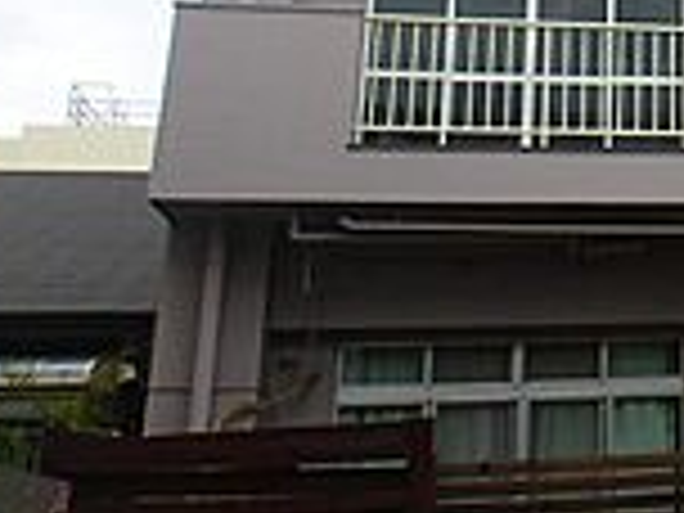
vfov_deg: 20.0
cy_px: -65
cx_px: 932
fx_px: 1383
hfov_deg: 23.8
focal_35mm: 70
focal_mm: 3.7
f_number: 3.5
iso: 125
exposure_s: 1/60
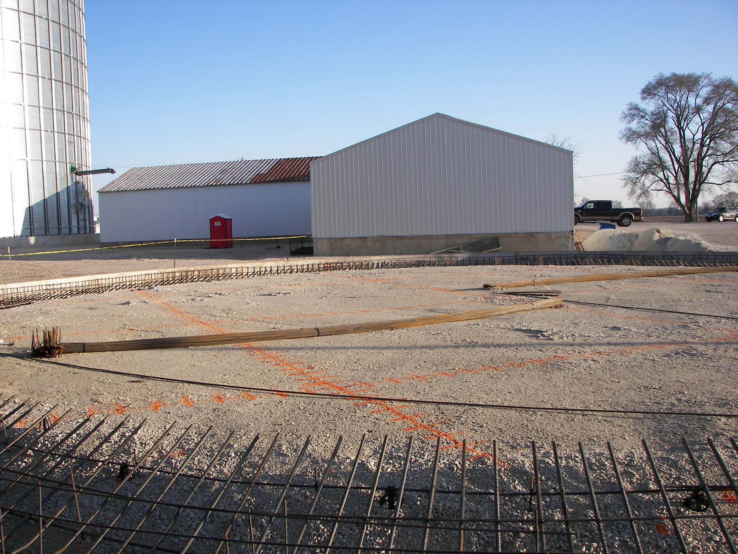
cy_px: 277
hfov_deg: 51.4
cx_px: 369
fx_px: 768
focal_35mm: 36
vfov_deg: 39.7
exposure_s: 1/400
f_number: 2.8
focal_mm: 6
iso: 50
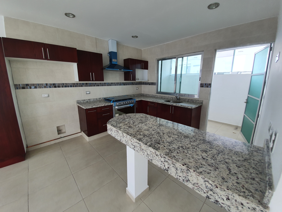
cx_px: 141
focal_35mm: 13
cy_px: 106
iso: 50
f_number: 2.2
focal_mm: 1.8
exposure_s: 1/60
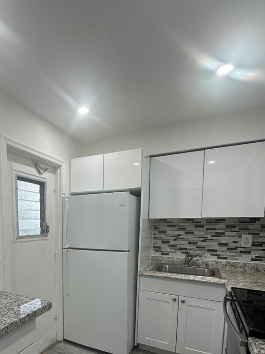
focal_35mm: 22
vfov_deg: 73.4
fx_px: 225
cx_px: 79
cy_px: 243
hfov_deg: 59.0
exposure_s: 1/120
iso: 100
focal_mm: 2.22
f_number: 2.2
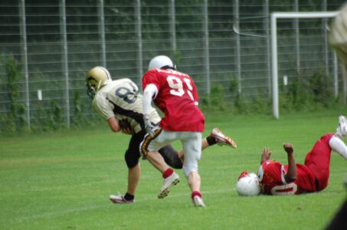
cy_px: 115
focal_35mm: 450
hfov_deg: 4.6
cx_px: 174
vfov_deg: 3.0
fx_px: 4328
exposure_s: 1/800
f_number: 5.6
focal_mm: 300
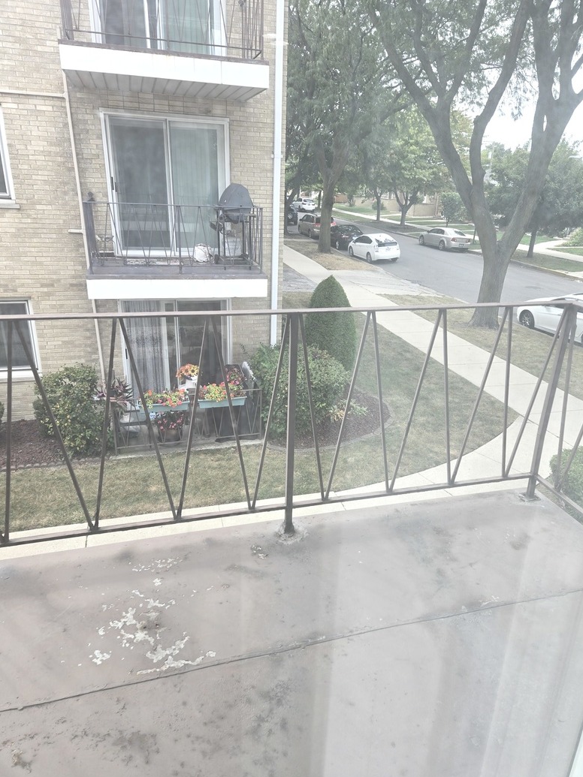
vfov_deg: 71.6
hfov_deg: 56.8
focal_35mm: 24
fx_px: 539
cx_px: 304
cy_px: 393
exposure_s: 1/180
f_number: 1.8
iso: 32
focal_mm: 5.4
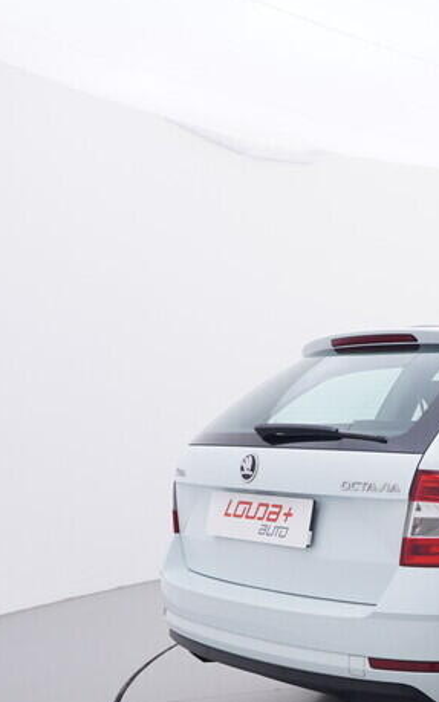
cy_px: 514
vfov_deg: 38.6
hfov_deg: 21.9
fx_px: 979
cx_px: 619
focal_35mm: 51
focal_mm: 15
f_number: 5
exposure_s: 1/80
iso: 200
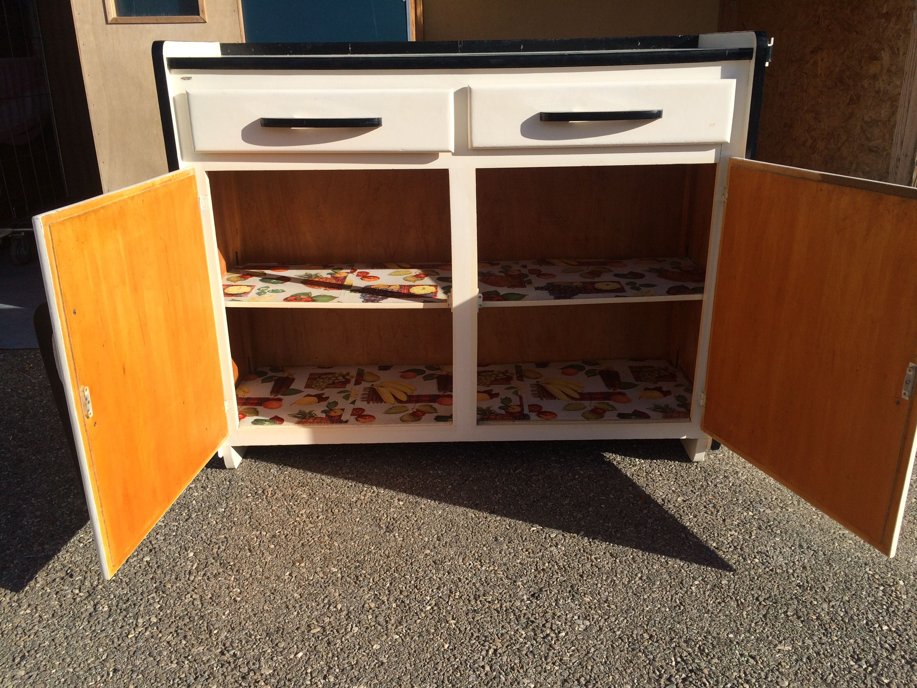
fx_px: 768
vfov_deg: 48.2
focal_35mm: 29
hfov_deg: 61.7
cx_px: 458
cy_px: 344
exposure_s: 1/2415
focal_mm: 4.15
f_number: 2.2
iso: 32
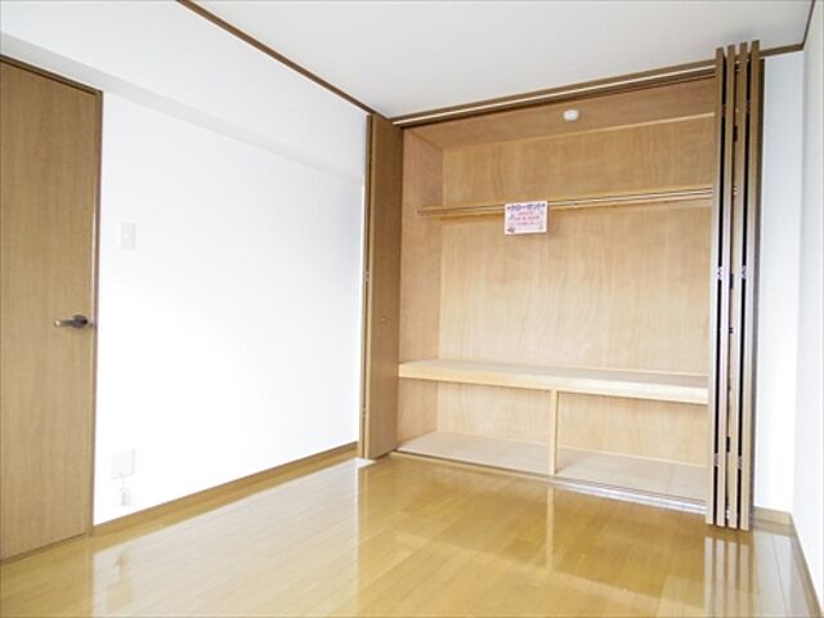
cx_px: 412
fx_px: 547
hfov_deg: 73.9
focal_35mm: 23
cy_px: 309
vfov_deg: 58.9
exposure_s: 1/40
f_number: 2.8
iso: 2500
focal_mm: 5
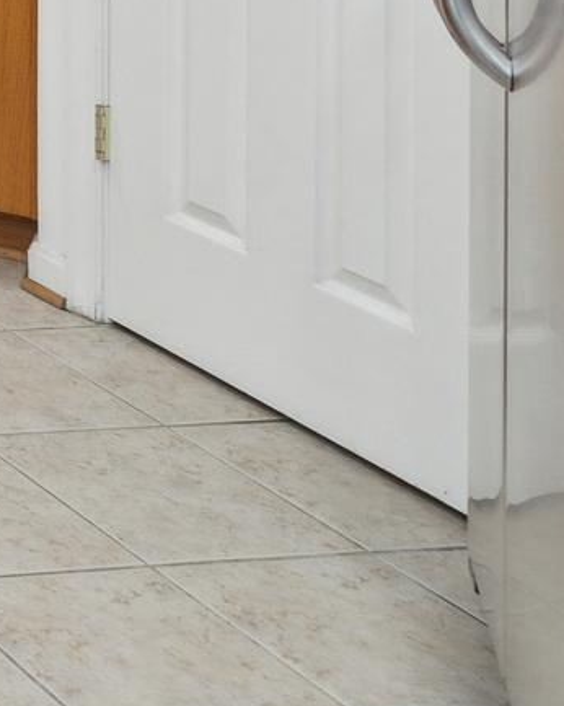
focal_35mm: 71
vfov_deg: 21.8
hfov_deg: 12.4
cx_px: -1014
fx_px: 1482
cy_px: -384
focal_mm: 16
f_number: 8
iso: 400
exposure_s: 1/3.33
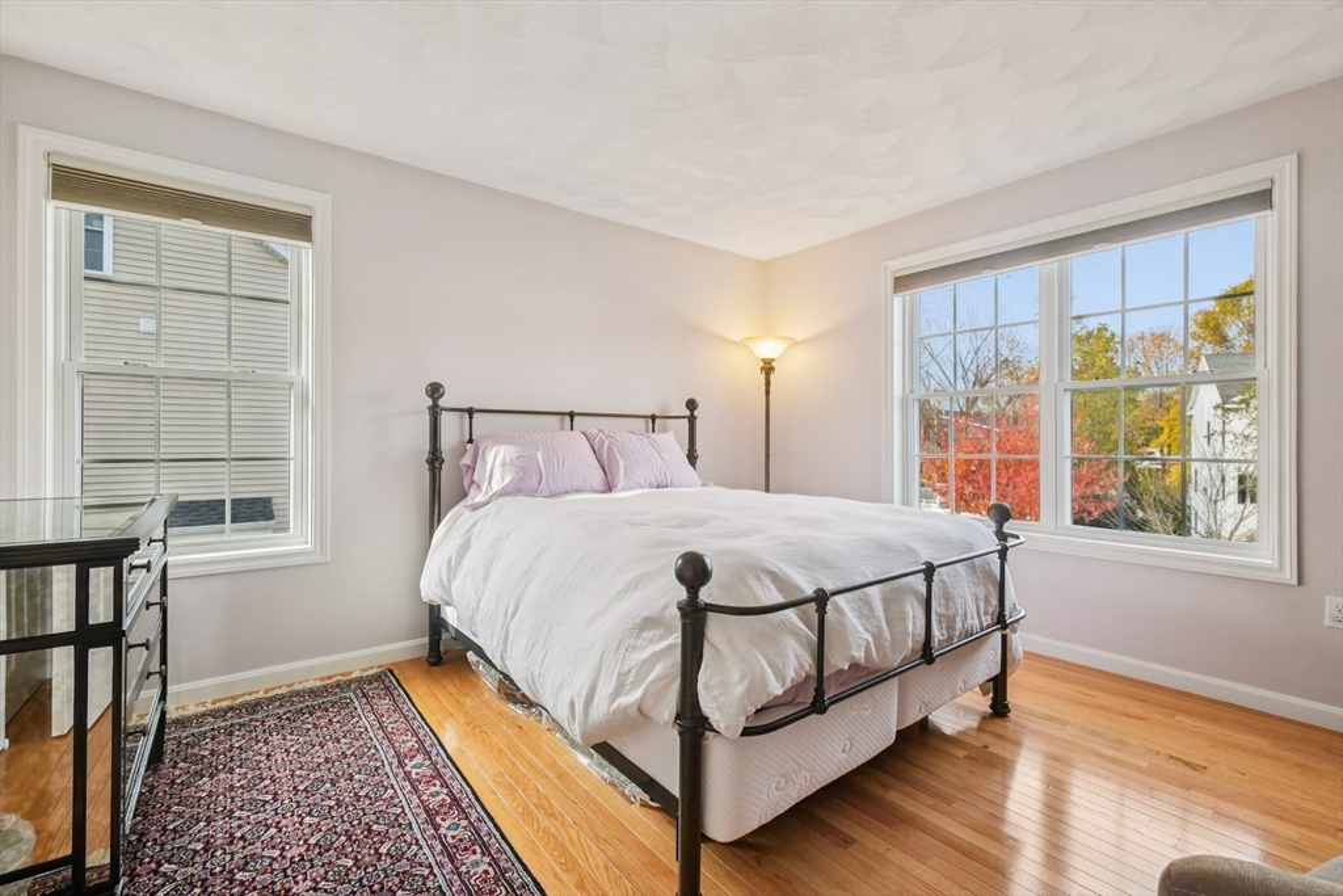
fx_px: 560
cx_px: 672
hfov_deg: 100.4
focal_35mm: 15
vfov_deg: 77.3
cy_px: 448
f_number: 5.6
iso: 320
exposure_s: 1/50
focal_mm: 10
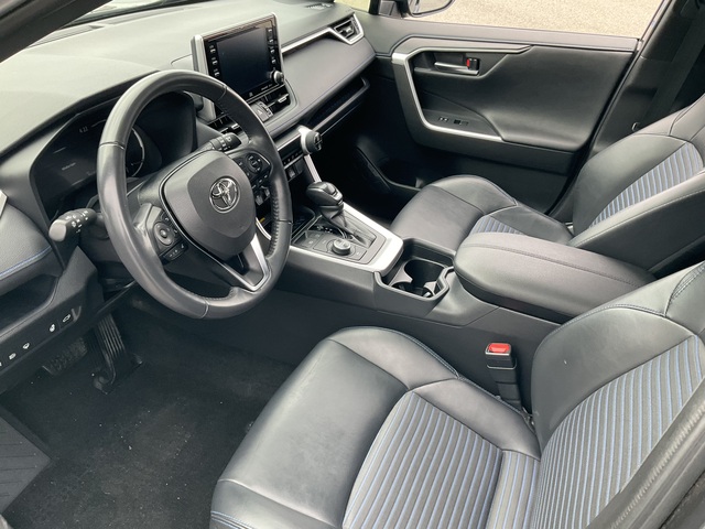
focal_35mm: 29
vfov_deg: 48.2
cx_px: 352
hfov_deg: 61.7
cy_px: 264
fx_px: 591
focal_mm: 3
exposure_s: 1/122
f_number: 1.8
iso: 64
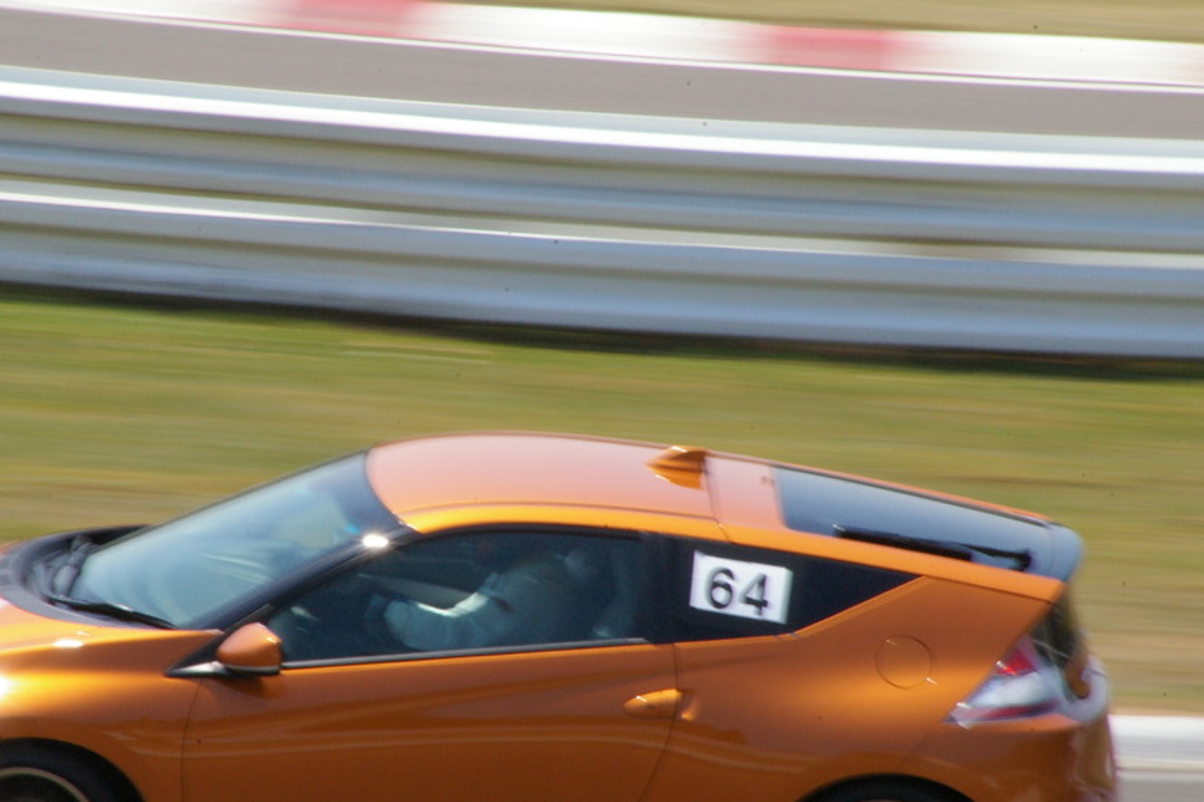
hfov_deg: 4.4
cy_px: 484
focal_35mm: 470
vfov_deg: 2.9
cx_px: 461
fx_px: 15712
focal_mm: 250
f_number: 45
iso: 800
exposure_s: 1/45
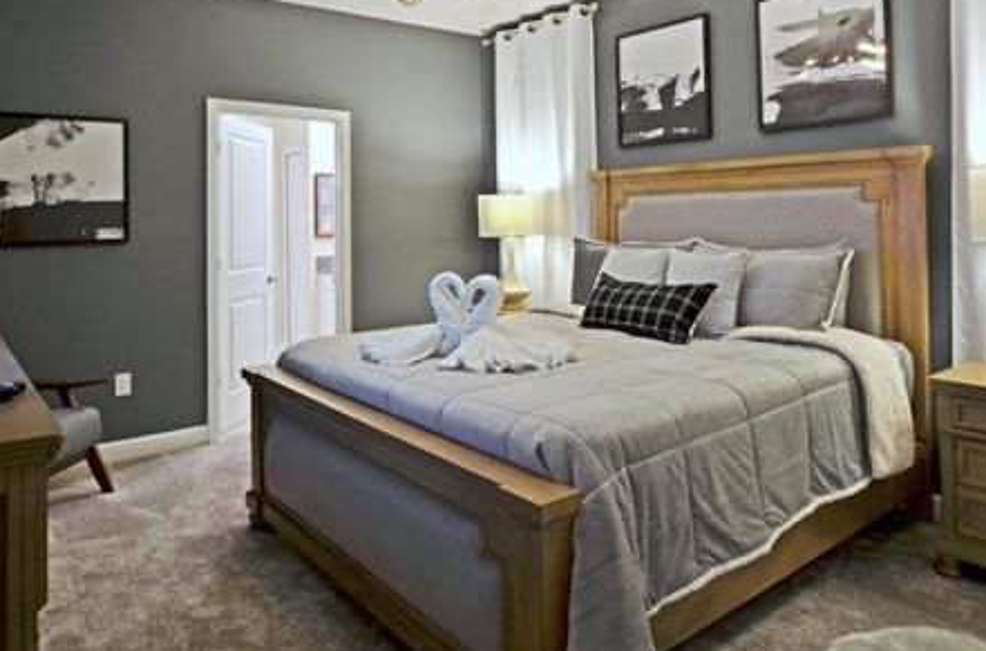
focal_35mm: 24
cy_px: 201
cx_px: 533
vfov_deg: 51.5
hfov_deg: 73.8
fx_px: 655
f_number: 4.5
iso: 110
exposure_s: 1/6
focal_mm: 10
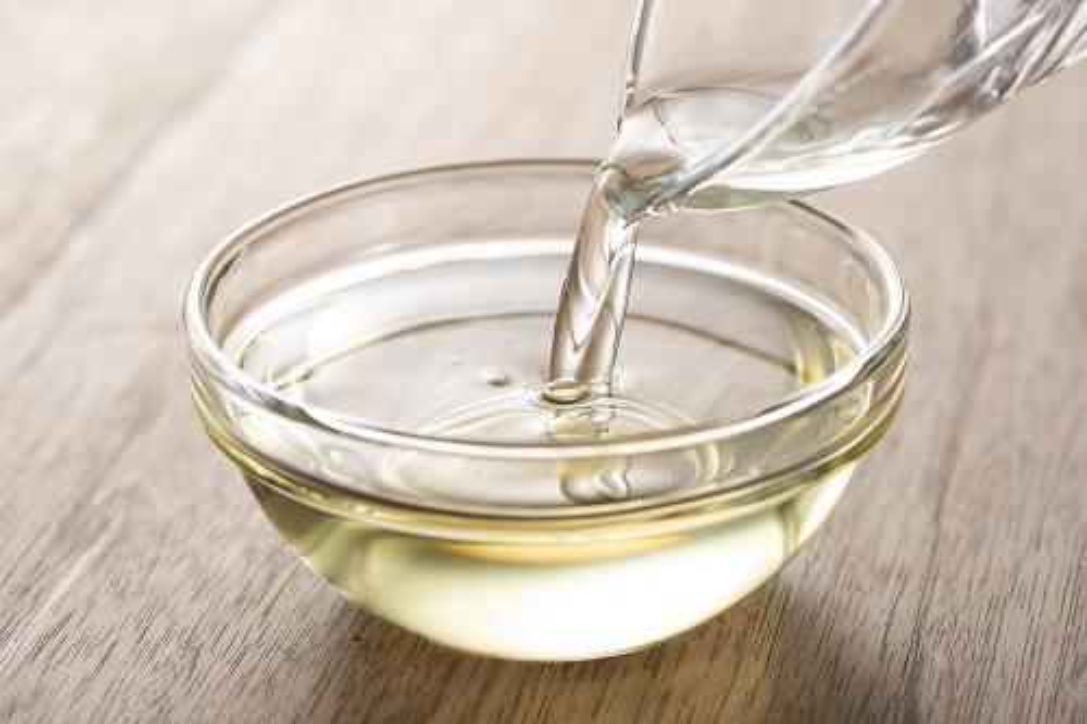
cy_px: 362
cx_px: 544
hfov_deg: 19.5
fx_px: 3169
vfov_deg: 13.0
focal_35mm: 105
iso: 50
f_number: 8
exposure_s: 1/250
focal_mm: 105
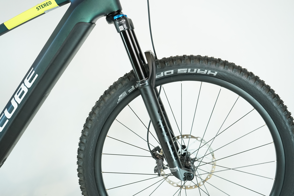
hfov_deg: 47.4
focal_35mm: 41
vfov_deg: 32.6
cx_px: 147
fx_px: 335
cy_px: 98
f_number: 5.6
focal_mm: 41
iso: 2000
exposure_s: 1/200
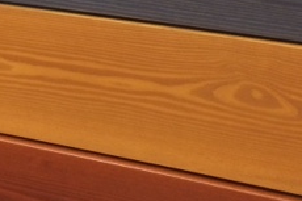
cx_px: 135
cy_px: -79
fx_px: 704
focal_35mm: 84
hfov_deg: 24.2
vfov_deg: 15.3
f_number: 2.2
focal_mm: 4.15
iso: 200
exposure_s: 1/33
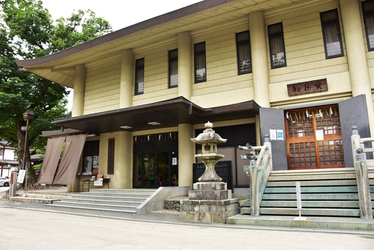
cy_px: 125
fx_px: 281
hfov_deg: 67.4
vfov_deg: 48.0
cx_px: 187
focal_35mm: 27
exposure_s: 1/200
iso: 400
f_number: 5
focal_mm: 18
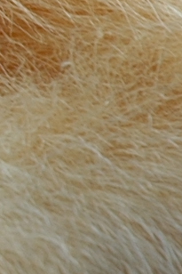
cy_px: -44
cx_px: -590
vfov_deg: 2.0
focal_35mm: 1025
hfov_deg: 1.3
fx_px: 7781
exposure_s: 1/80
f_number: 7.1
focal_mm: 70
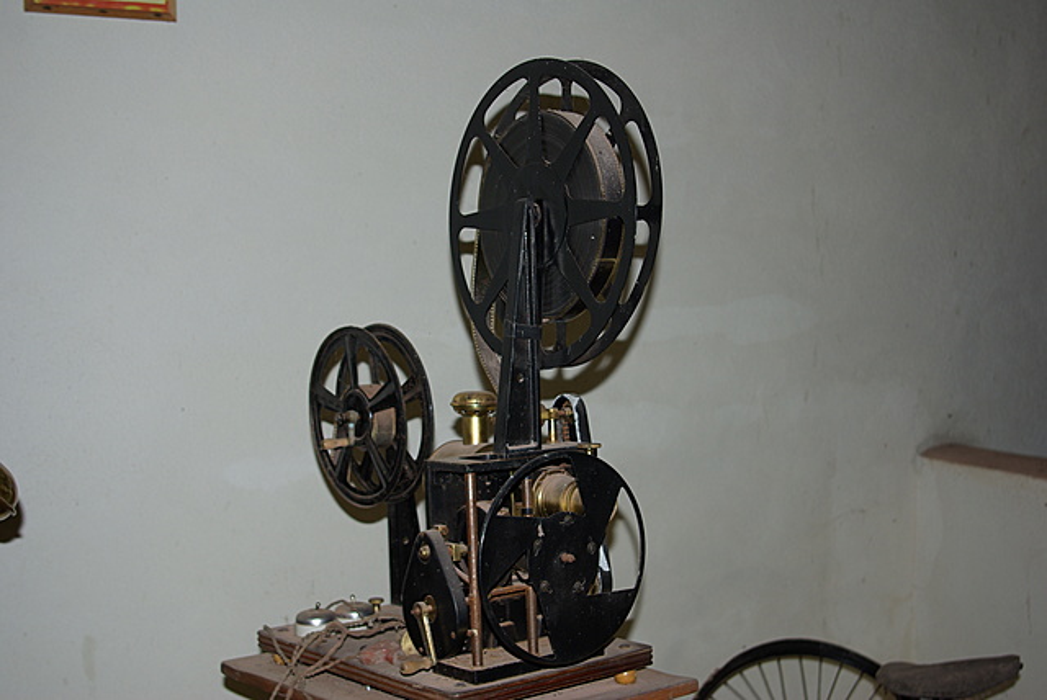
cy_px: 350
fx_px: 1441
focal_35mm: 50
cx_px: 524
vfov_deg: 27.3
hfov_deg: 39.9
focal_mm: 33
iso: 100
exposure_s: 1/45
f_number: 4
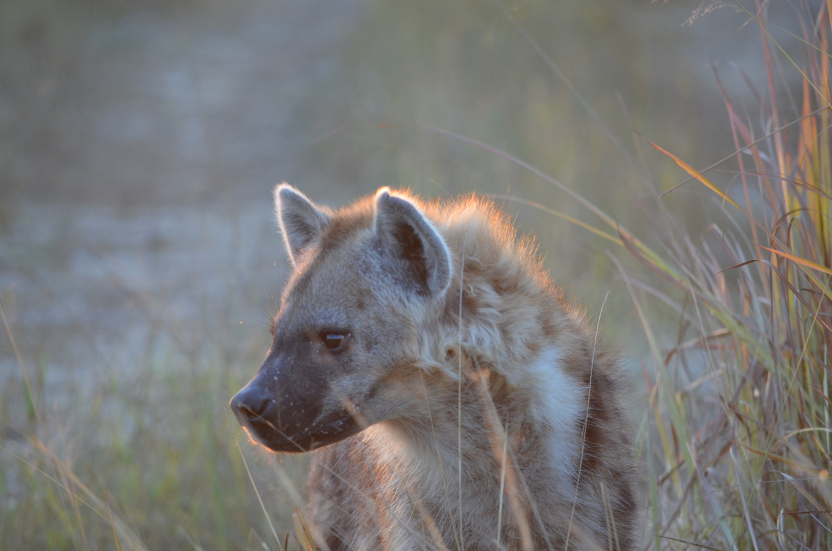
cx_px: 416
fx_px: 10379
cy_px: 276
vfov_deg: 3.0
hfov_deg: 4.6
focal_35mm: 450
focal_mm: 300
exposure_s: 1/125
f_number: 5.6
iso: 800
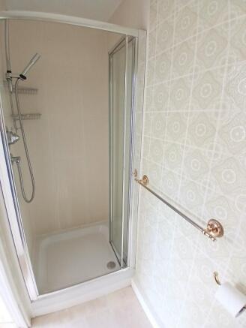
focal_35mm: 17
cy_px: 164
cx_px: 123
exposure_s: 1/33.3
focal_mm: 1.4
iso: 250
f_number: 2.2
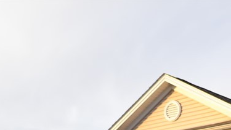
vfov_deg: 11.4
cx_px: 230
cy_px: 222
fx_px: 613
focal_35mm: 100
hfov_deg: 20.7
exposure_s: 1/125
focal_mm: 22
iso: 125
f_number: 4
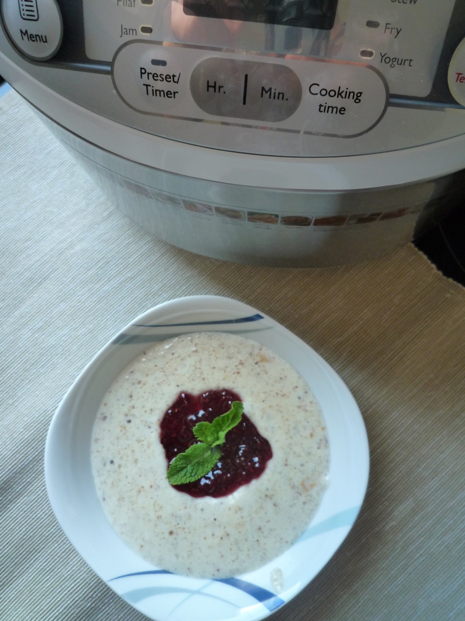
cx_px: 232
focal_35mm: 25
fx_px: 448
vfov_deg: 69.4
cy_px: 310
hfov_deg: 54.9
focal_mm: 4.4
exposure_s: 1/30
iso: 250
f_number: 2.8
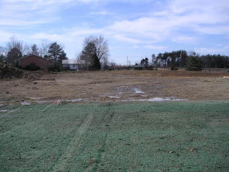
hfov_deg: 49.0
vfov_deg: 37.7
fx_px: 251
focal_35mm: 38
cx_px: 114
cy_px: 86
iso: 50
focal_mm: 6
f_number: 6.7
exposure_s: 1/180
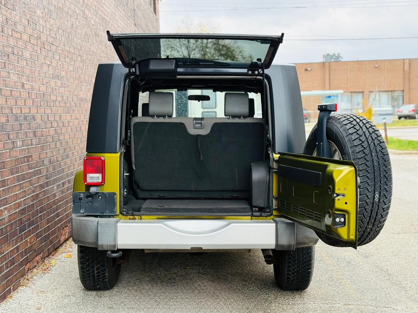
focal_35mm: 48
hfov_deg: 39.7
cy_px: 156
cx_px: 209
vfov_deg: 30.3
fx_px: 580
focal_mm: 6.76
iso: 125
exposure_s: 1/62
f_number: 1.78
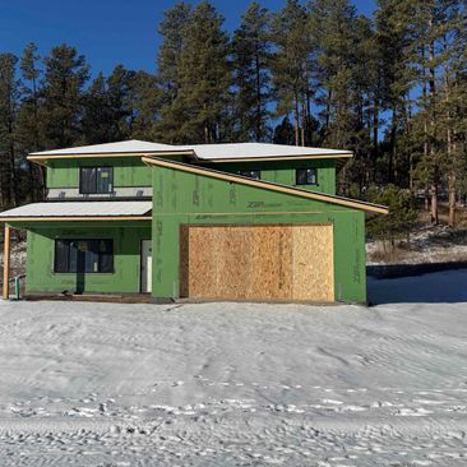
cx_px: 196
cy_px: 237
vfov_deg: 55.6
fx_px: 443
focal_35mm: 29
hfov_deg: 55.4
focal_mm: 6.76
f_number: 1.78
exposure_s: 1/9091
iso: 80
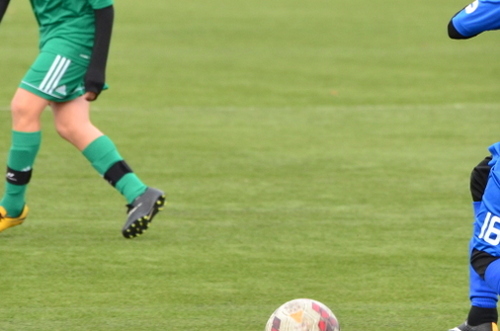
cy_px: 154
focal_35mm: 711
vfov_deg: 1.9
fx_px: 9853
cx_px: 566
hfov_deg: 2.9
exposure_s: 1/640
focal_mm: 200
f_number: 5.6
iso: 800
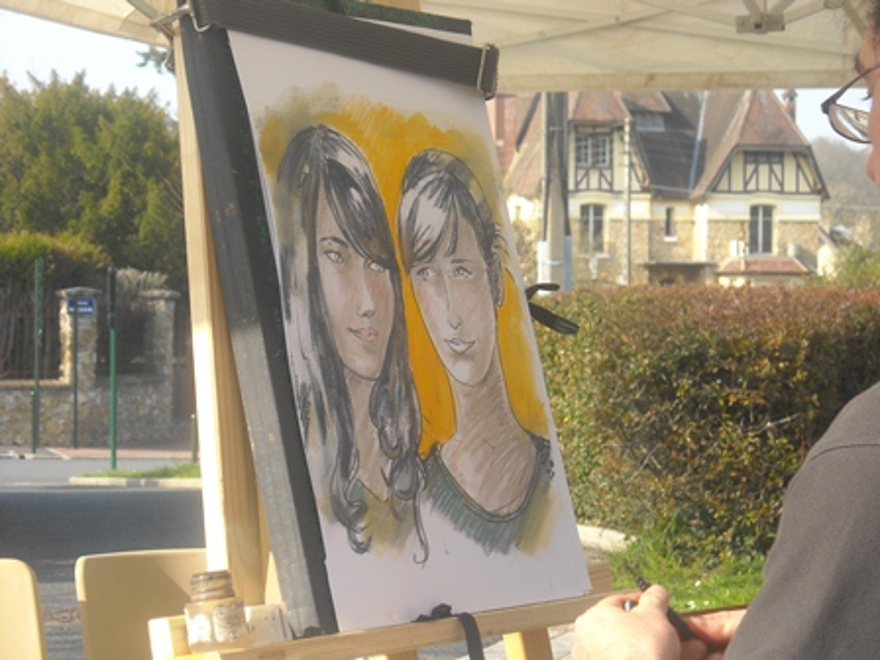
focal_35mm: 105
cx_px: 440
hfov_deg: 18.7
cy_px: 330
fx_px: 2669
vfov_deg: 14.1
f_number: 4.7
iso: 64
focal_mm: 17.1
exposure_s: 1/135
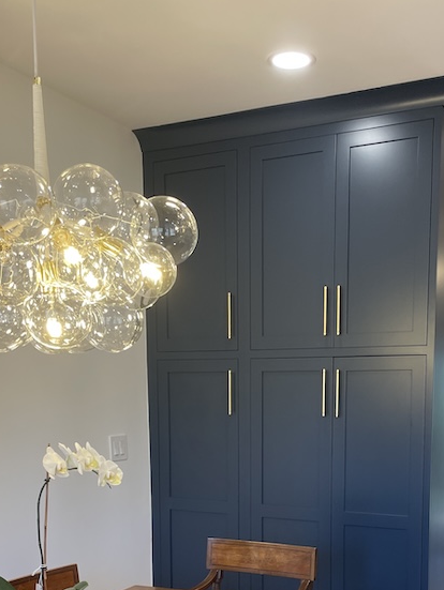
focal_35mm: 44
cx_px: 257
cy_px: 480
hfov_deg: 32.8
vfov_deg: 40.9
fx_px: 752
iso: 100
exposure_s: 1/120
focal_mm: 4.2
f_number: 1.6
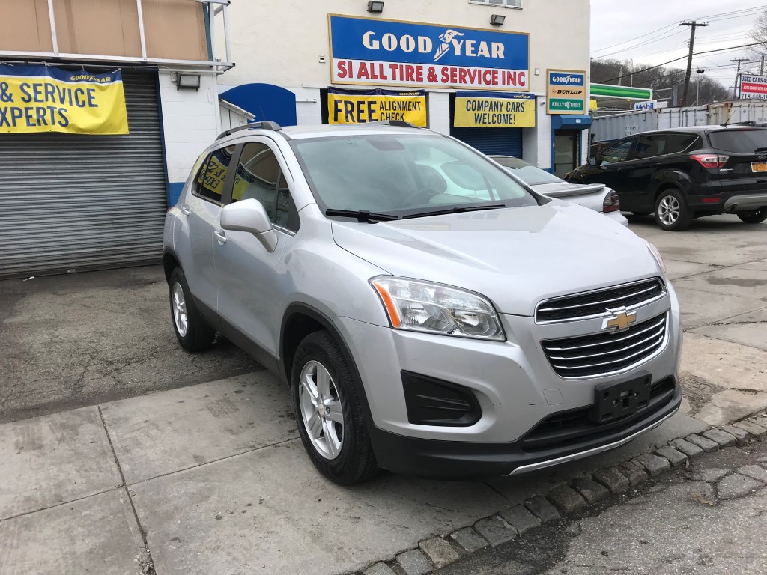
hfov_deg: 63.4
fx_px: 620
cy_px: 288
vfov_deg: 49.7
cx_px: 384
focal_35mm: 28
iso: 20
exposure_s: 1/912
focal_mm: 3.99
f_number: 1.8
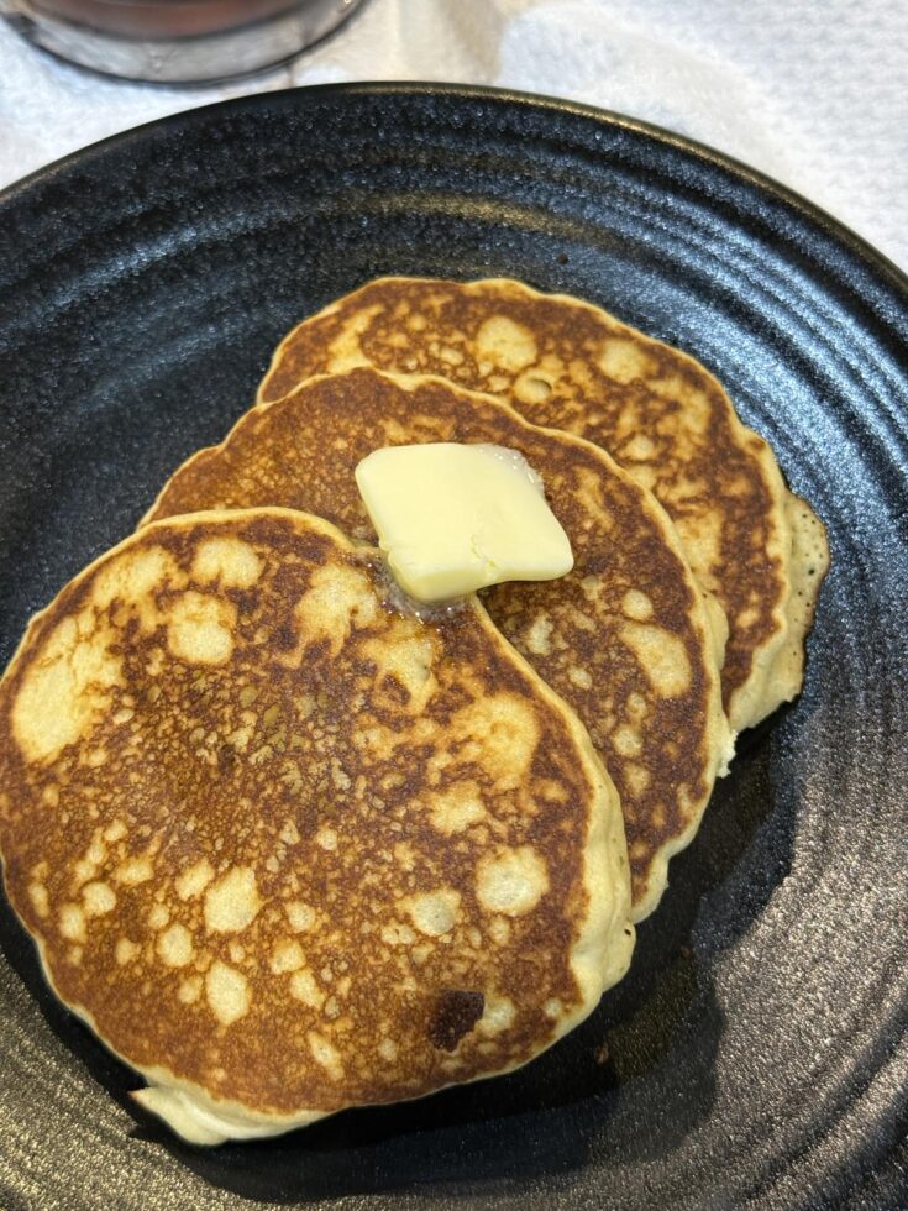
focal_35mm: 48
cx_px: 454
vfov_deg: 39.7
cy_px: 606
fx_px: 1679
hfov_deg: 30.3
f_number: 1.78
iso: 200
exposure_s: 1/60
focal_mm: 6.76
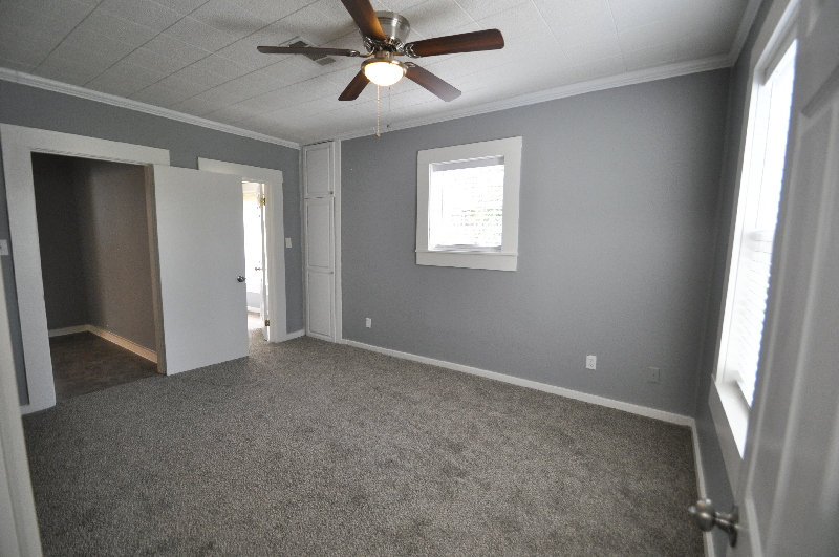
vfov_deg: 77.2
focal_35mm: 15
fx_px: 349
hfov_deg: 100.5
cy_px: 278
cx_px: 420
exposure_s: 1/60
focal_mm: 10
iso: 800
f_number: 4
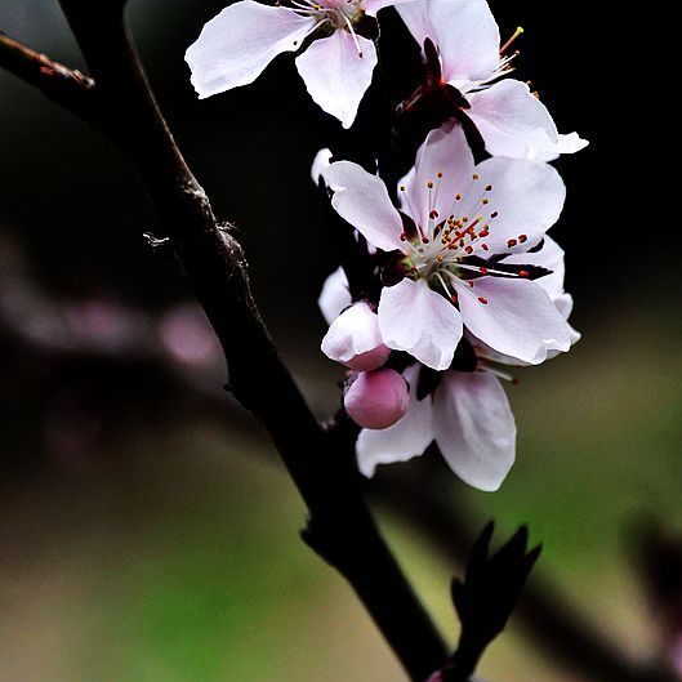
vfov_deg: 3.0
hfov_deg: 3.0
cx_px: 341
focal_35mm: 578
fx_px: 12884
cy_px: 255
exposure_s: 1/250
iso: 800
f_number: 5.6
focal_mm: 300
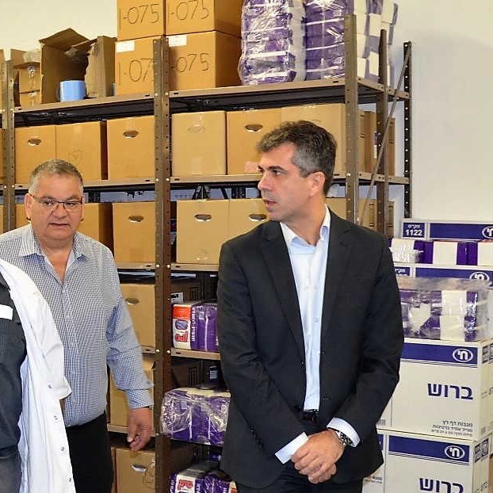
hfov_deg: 26.3
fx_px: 967
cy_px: 250
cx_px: -55
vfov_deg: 28.6
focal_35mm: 60
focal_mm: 18
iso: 1250
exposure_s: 1/100
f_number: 5.6
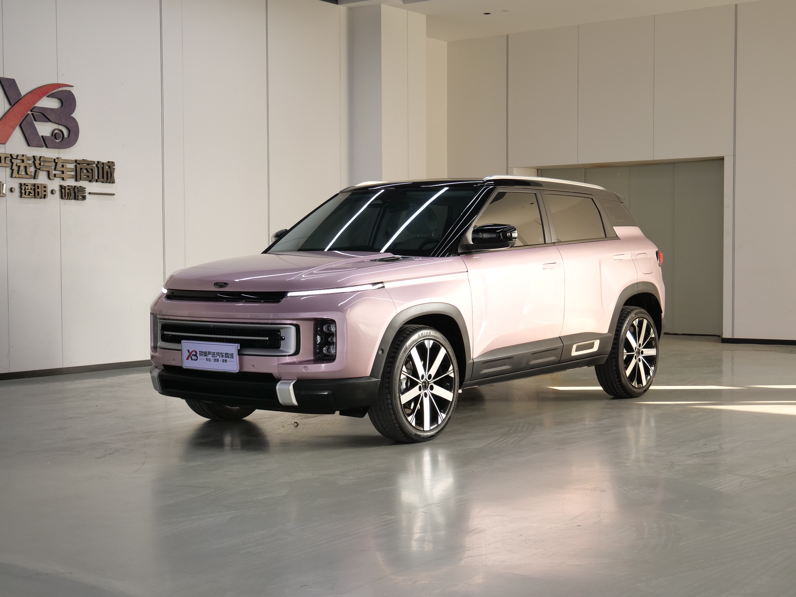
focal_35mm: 46
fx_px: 1058
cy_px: 298
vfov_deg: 31.5
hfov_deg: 41.2
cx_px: 398
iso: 400
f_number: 4.3
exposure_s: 1/60
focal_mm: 23
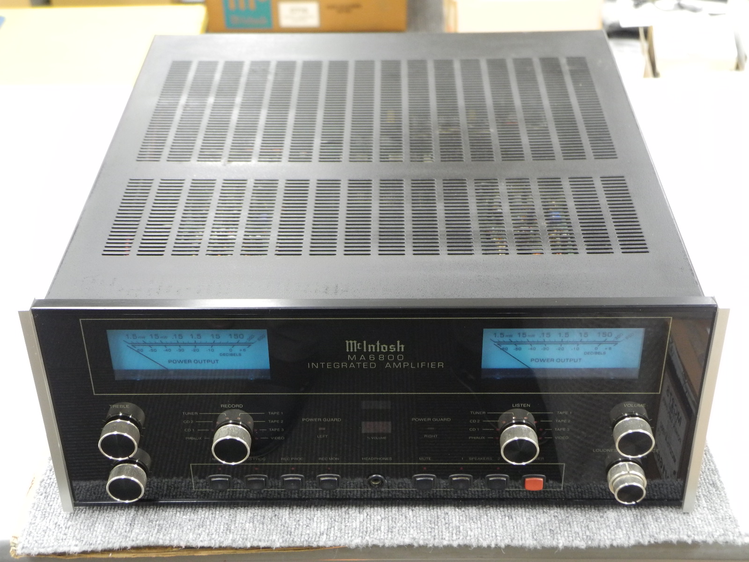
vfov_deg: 26.6
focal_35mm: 55
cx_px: 374
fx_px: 1190
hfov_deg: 34.9
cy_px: 281
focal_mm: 11.8
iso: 400
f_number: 3.5
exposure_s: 1/13
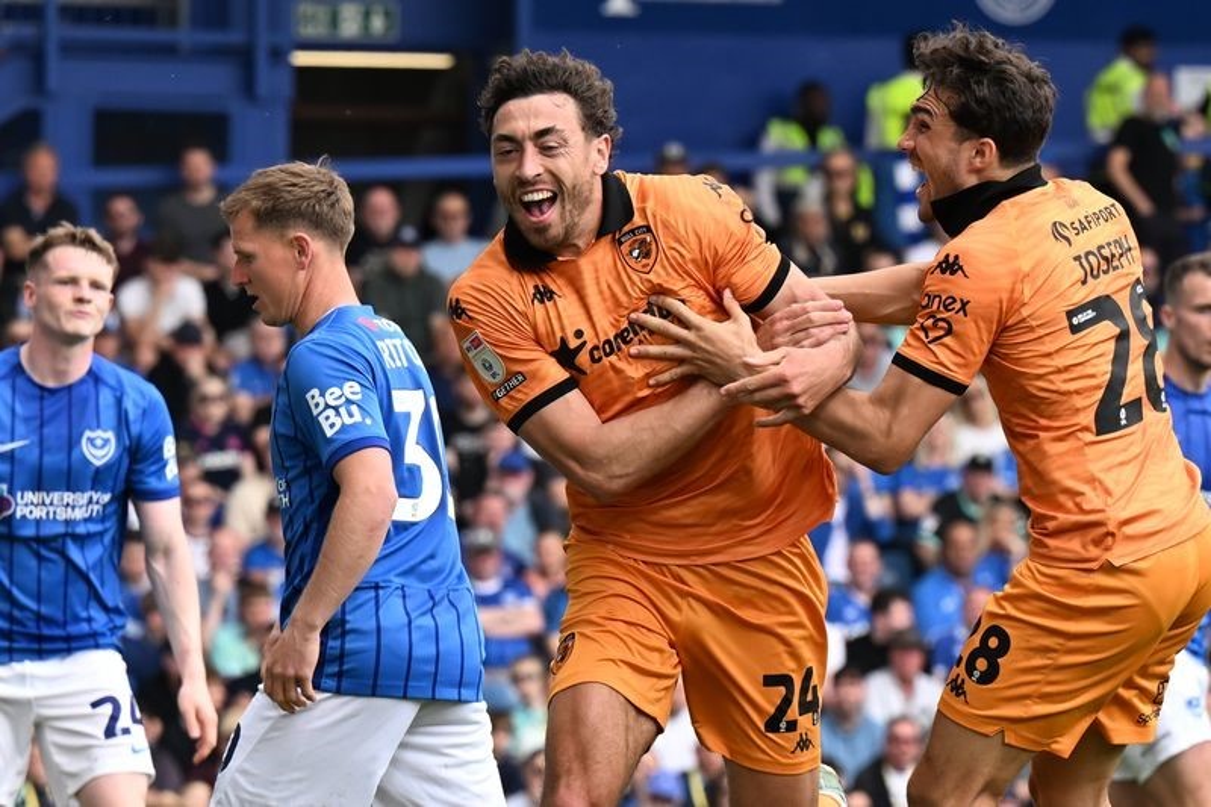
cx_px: 606
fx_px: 4540
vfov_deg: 10.2
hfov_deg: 15.2
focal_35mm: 135
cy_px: 404
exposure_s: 1/2000
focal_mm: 135
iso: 640
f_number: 4
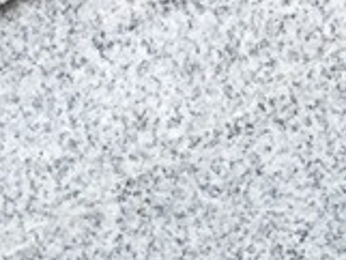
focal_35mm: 173
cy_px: 708
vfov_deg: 7.7
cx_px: 479
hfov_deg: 11.1
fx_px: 1730
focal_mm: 3.3
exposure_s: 1/341
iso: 25
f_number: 2.4
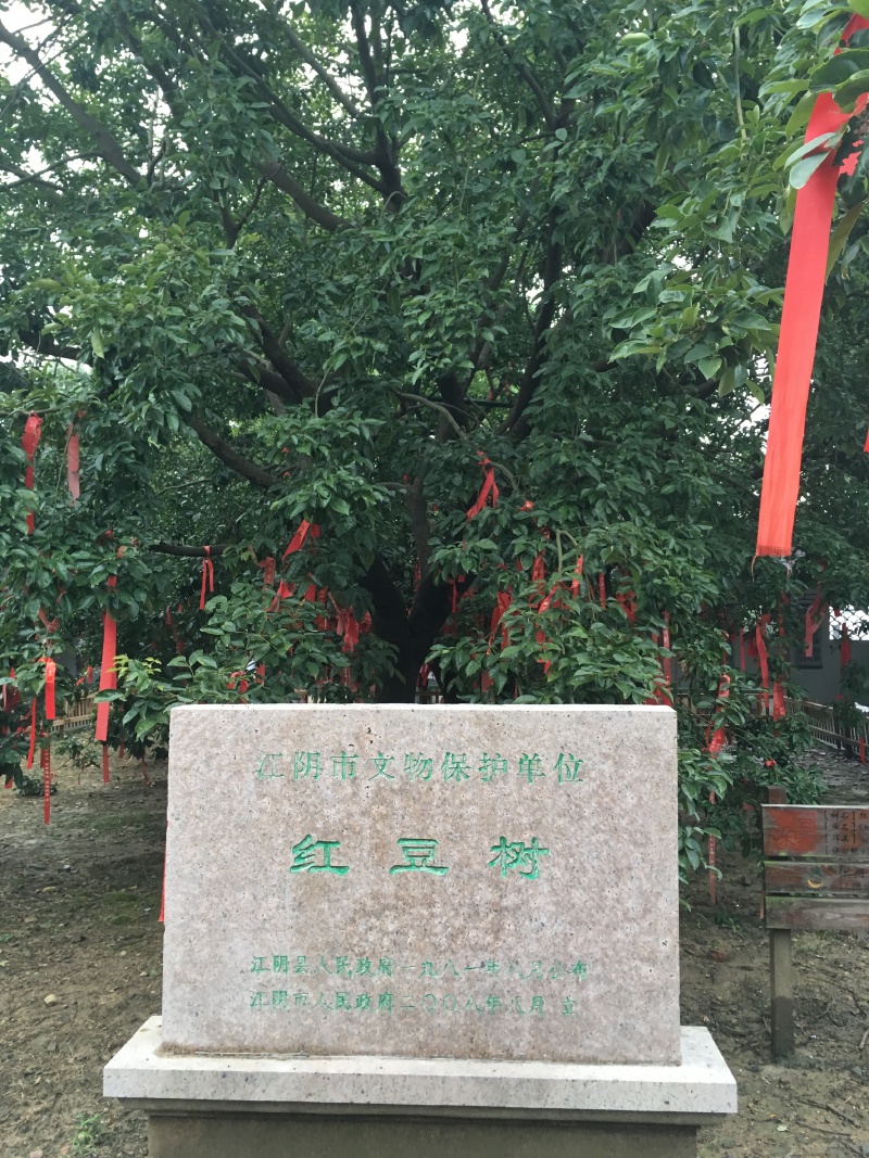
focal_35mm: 29
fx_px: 971
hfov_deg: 48.2
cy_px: 579
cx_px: 434
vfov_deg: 61.7
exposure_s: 1/33
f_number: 2.2
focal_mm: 4.15
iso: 50
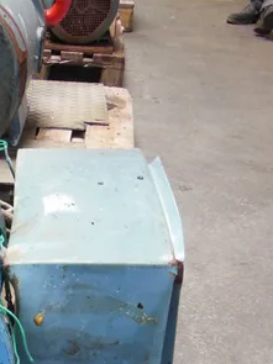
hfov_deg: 19.7
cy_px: 460
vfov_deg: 24.6
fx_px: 737
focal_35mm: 70
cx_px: -57
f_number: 3.5
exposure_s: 1/30
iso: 160
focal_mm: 4.5
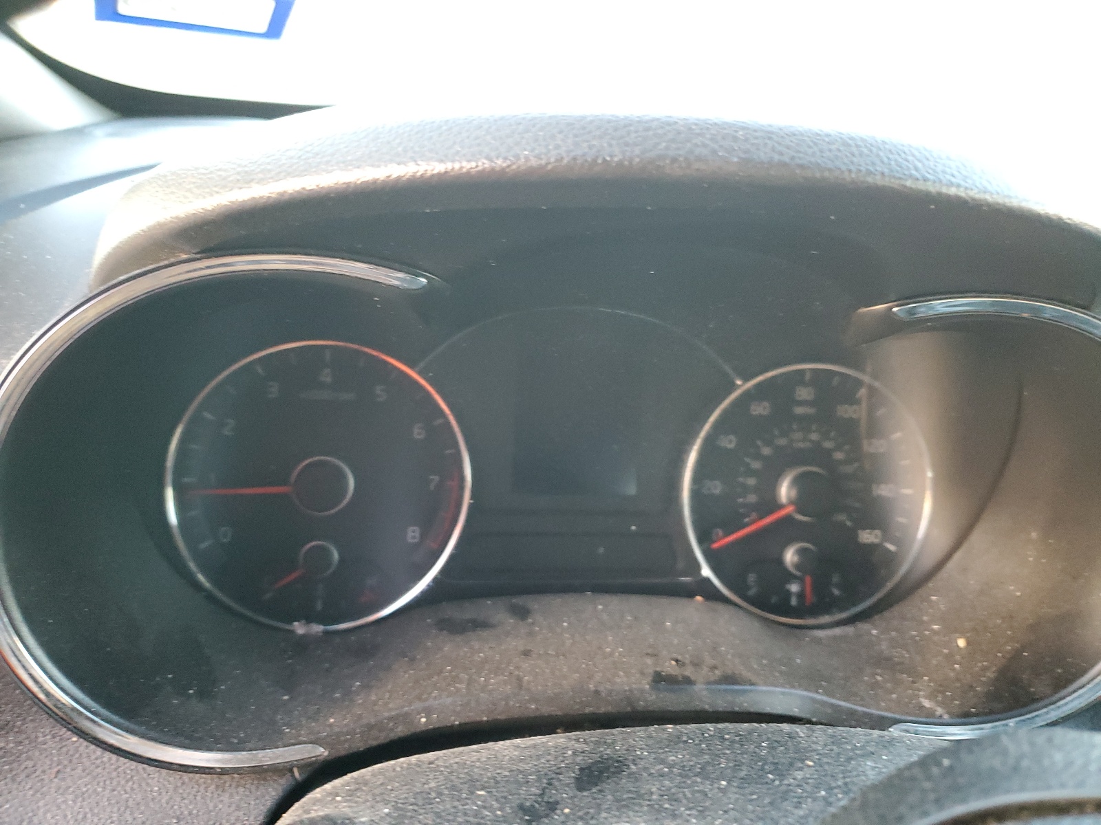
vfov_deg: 53.1
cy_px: 412
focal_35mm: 26
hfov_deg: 67.3
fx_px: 827
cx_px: 550
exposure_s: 1/60.2
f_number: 1.5
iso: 410
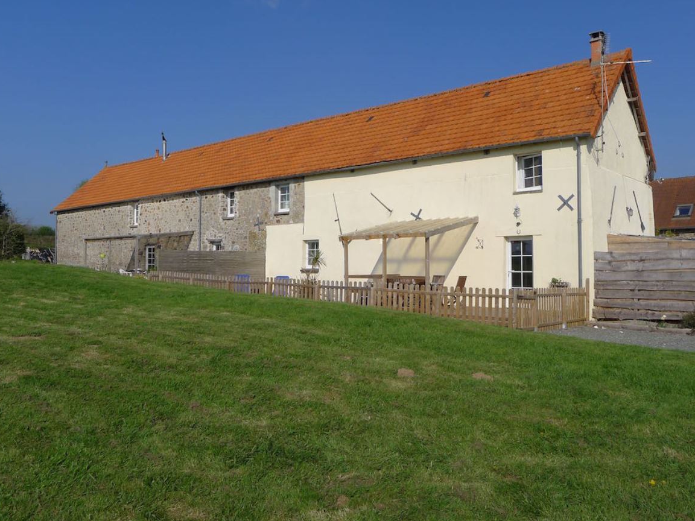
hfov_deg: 69.4
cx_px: 345
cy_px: 251
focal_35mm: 25
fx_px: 502
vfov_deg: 54.9
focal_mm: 5.1
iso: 80
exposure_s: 1/800
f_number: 5
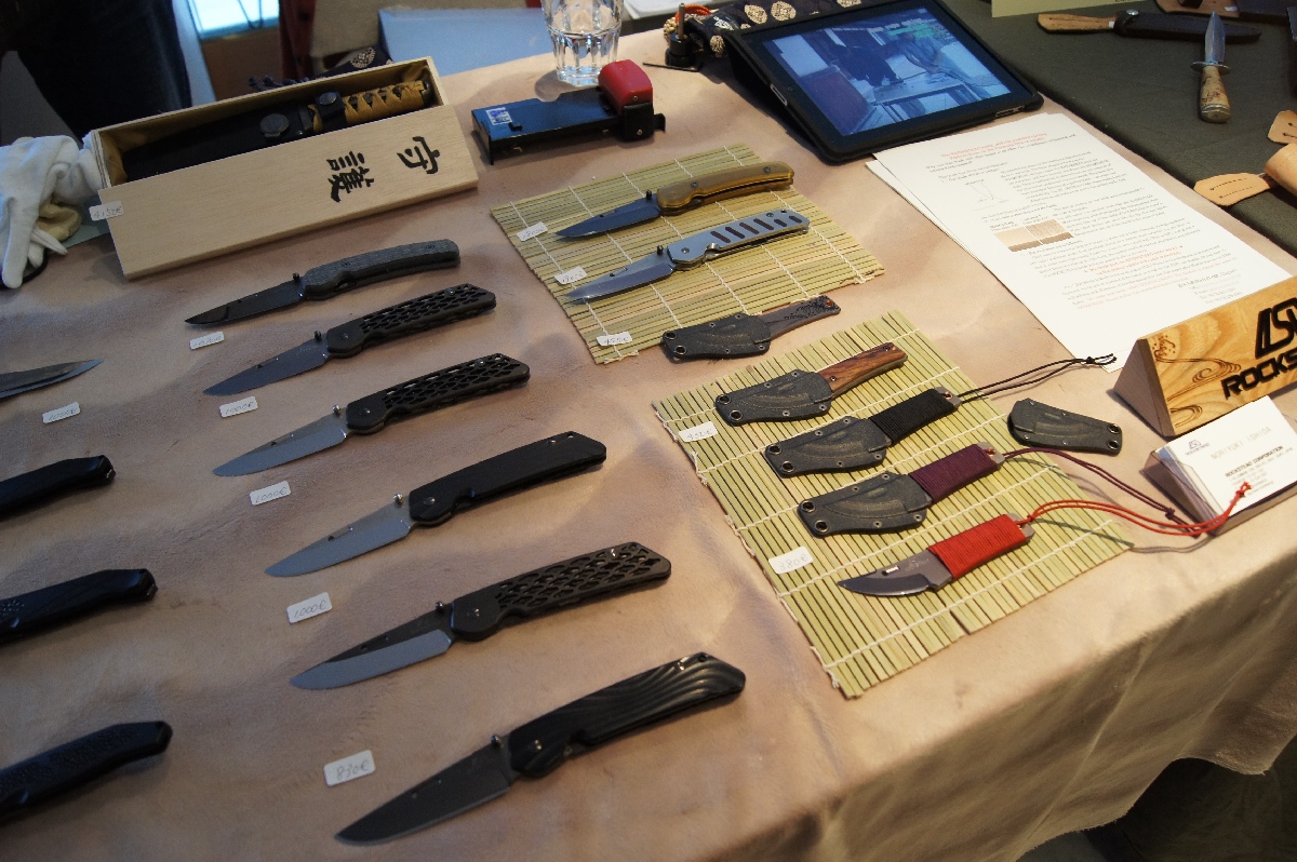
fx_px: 972
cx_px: 648
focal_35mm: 27
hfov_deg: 67.4
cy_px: 431
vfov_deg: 47.9
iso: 800
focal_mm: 18
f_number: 5
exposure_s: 1/30
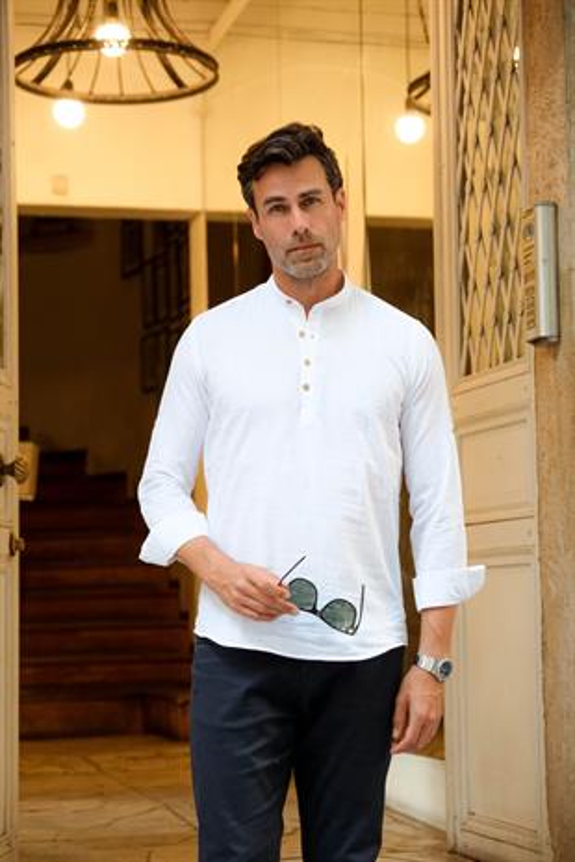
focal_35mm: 83
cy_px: 431
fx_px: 1988
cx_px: 288
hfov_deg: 16.5
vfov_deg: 24.5
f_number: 2.8
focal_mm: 55
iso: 1600
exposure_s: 1/250
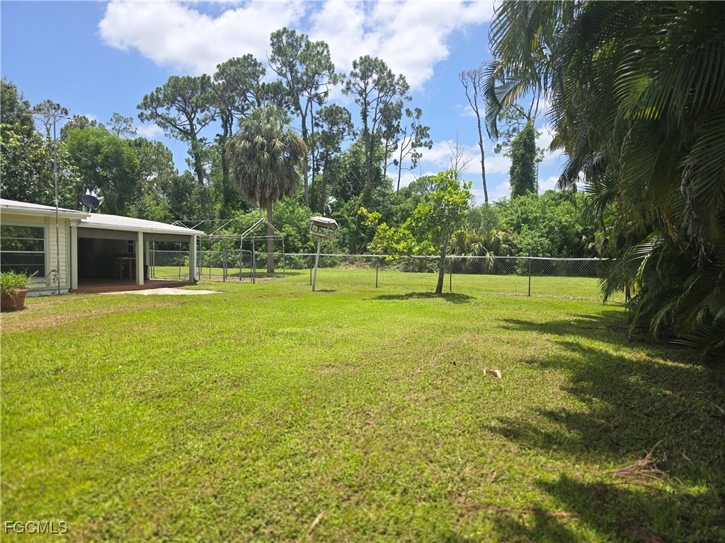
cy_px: 272
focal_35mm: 23
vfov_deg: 58.9
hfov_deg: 73.9
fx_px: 482
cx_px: 362
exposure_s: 1/619
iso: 12
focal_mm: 6.3
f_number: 1.7
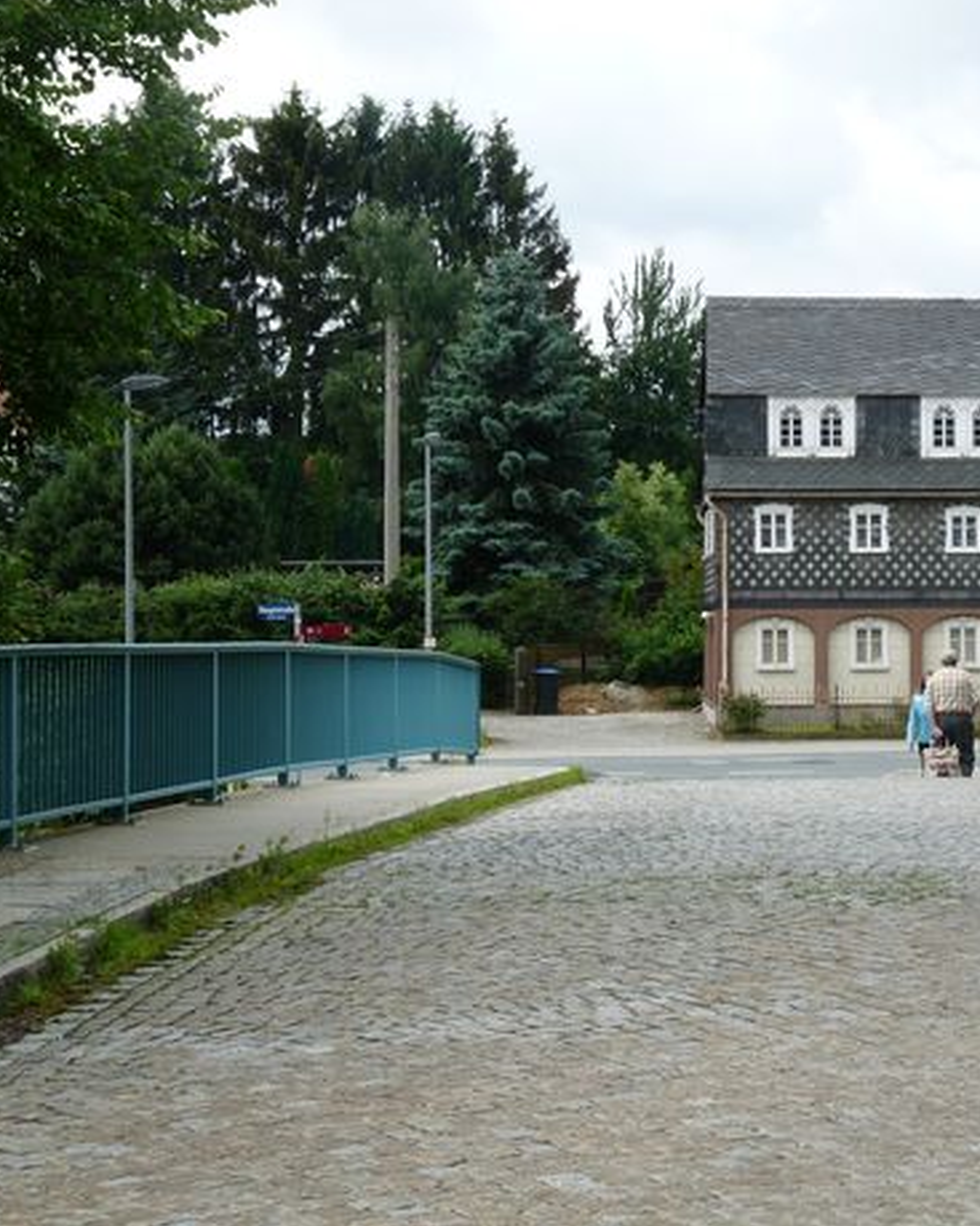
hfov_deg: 16.1
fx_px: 3445
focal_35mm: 95
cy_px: 610
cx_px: 766
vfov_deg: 20.2
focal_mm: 12.8
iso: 100
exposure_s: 1/200
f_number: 5.6
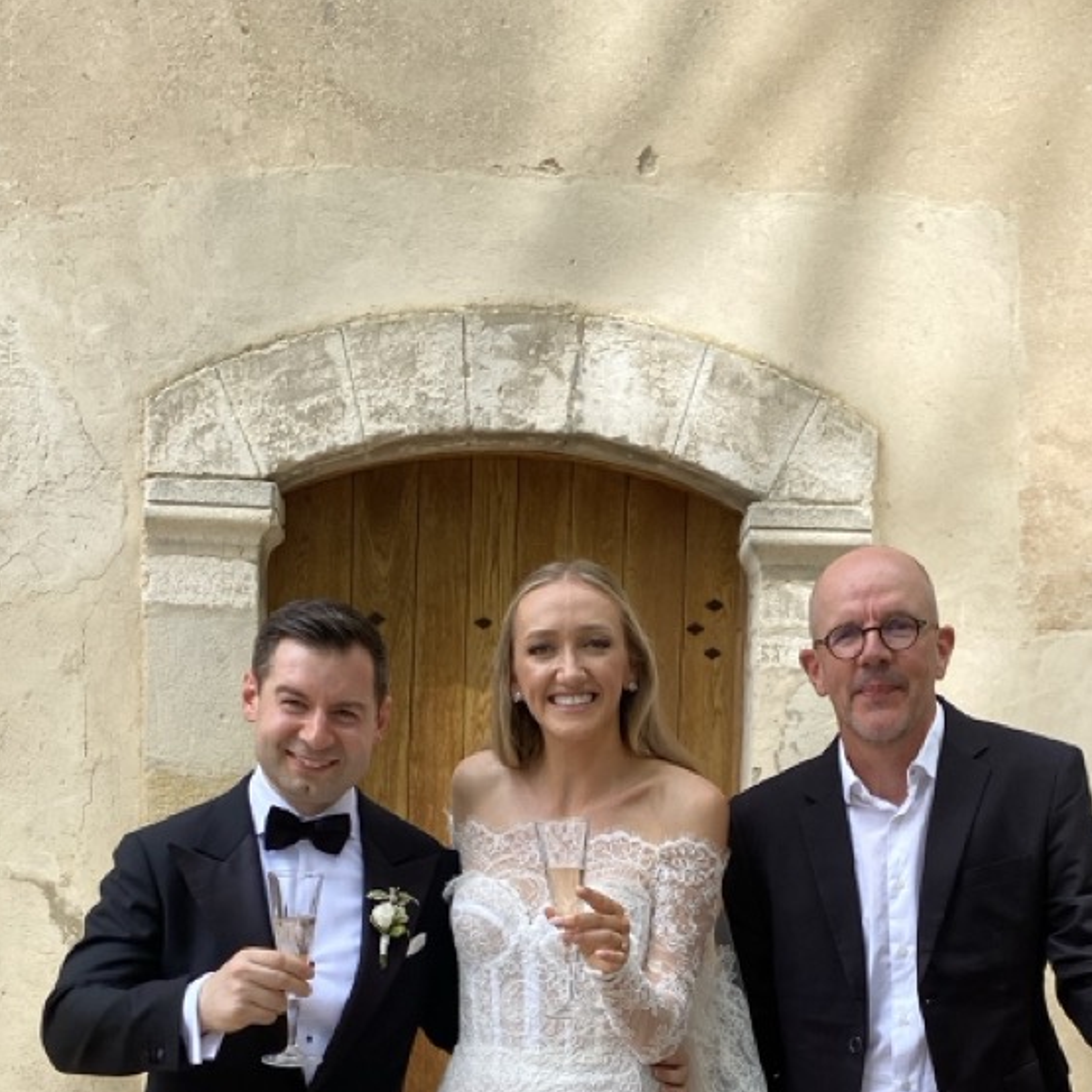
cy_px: 1027
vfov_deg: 30.5
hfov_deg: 32.2
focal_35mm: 53
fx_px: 1892
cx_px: 547
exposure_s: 1/681
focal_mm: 4.25
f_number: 1.8
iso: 32
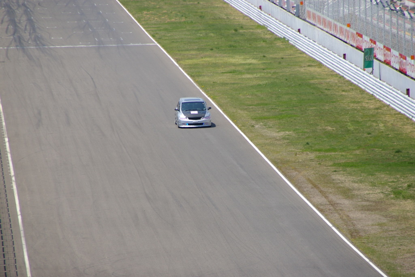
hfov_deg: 5.5
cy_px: 138
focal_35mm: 375
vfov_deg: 3.7
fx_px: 4321
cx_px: 208
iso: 200
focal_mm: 250
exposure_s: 1/500
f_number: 8
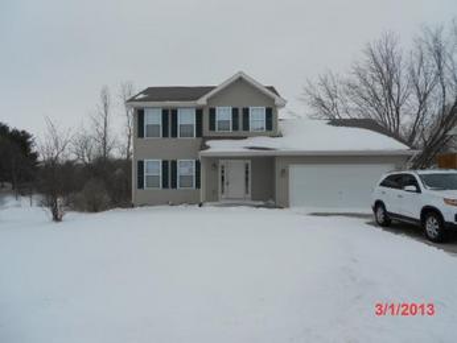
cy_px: 172
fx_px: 343
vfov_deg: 53.1
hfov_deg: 67.3
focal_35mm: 26
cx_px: 228
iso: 80
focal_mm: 4.6
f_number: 3.2
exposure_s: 1/1250
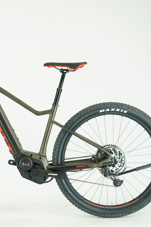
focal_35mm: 76
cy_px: 114
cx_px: 12
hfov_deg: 17.7
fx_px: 478
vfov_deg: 26.6
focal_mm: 50
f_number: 5.6
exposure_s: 1/200
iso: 1600
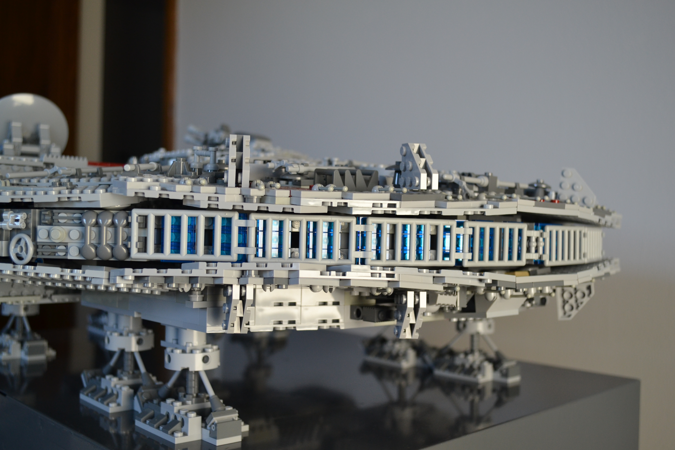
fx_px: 675
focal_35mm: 36
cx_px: 338
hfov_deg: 53.1
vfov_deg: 36.9
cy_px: 225
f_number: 4
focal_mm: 24
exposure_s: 1/60
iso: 400
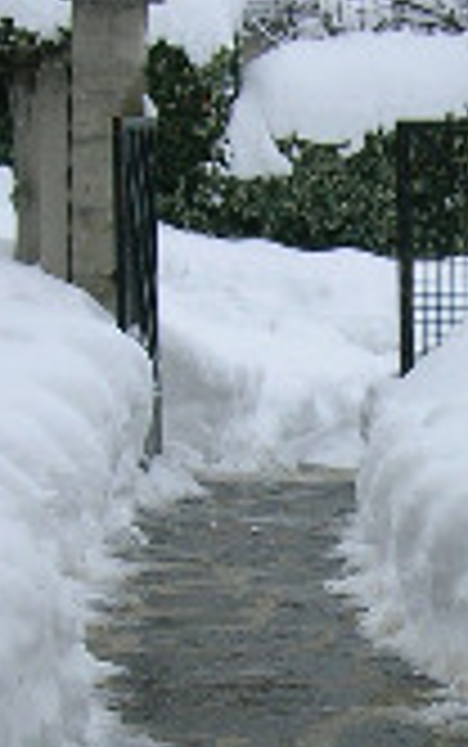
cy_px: 652
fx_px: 2648
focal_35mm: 130
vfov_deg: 15.9
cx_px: 434
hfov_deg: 10.0
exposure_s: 1/362
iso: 50
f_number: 4.9
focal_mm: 5.7
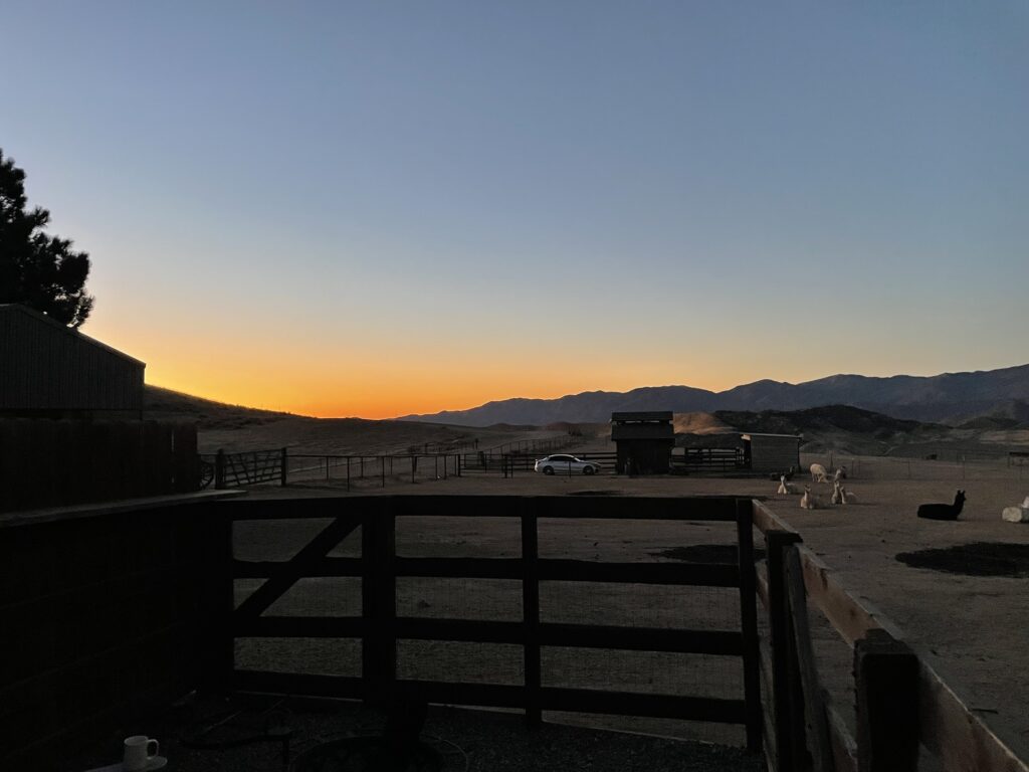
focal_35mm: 26
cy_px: 386
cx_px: 514
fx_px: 773
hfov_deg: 67.3
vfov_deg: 53.1
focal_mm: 4.2
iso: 500
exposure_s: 1/52
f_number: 1.6
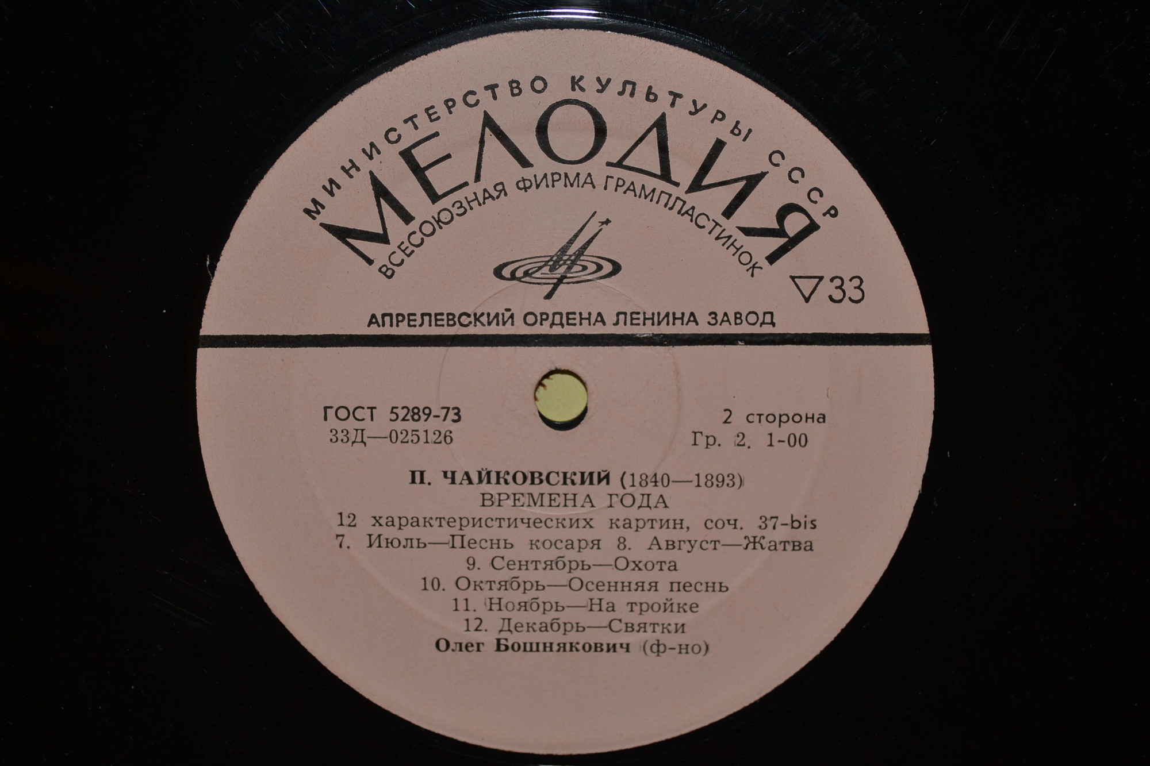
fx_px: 1629
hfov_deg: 38.9
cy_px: 383
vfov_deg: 26.5
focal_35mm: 51
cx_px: 575
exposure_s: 1/60
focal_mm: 34
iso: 100
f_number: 5
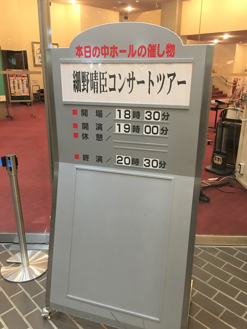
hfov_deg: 48.2
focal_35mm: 29
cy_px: 164
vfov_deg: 61.7
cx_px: 124
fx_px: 276
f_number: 2.2
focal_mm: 4.15
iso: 80
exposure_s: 1/8
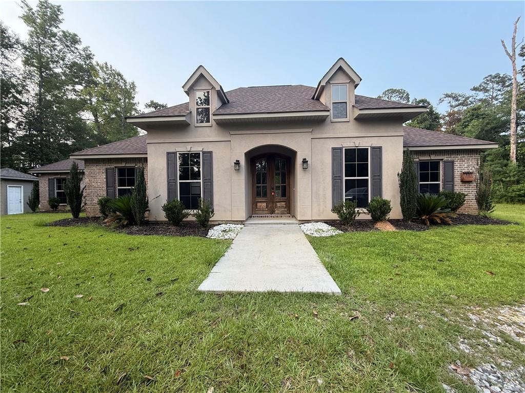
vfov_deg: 85.7
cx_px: 262
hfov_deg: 102.1
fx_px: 212
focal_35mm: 14
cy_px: 196
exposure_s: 1/116
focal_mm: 2.22
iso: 50
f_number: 2.2
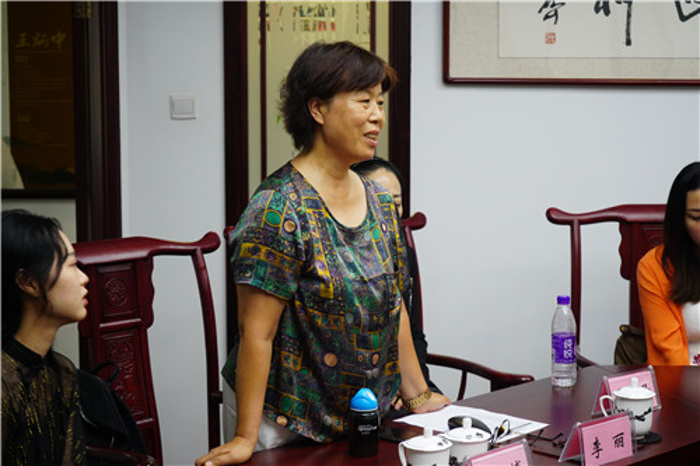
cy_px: 233
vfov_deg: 19.4
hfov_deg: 28.9
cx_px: 350
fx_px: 1361
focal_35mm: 70
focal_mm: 70
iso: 2500
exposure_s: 1/50
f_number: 5.6
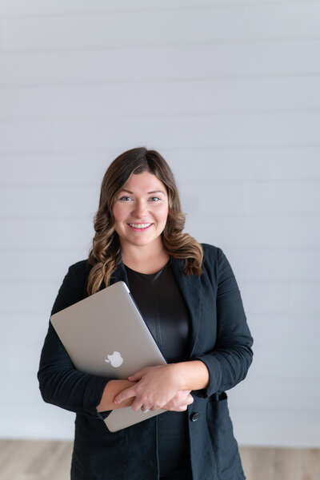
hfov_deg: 23.4
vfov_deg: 34.5
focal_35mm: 58
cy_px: 240
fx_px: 774
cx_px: 160
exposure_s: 1/200
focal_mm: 58
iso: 500
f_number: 2
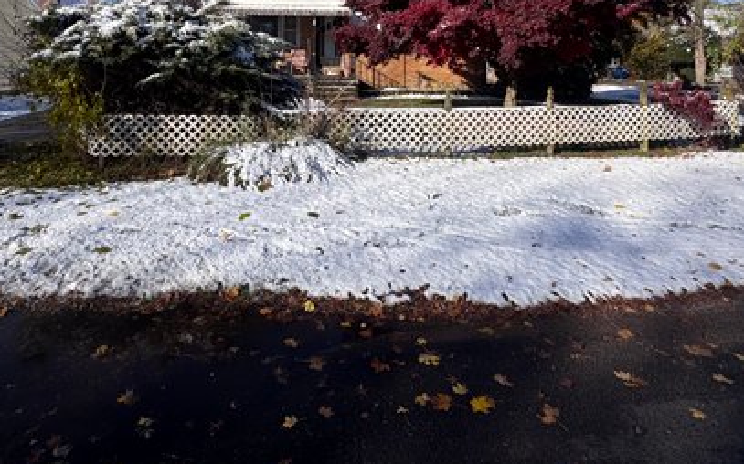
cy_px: 47
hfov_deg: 77.0
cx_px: 343
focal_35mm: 23
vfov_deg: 47.6
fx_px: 466
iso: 50
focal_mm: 2.22
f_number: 2.2
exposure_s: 1/2273
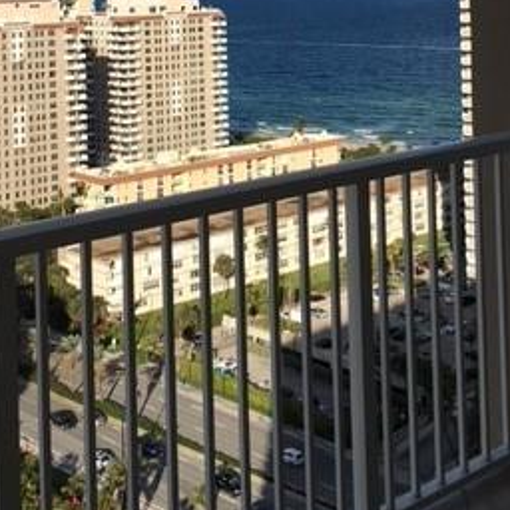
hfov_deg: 26.9
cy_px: -14
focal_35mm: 64
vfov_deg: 25.4
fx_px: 1067
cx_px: 275
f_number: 2.2
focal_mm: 4.15
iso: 25
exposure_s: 1/1876
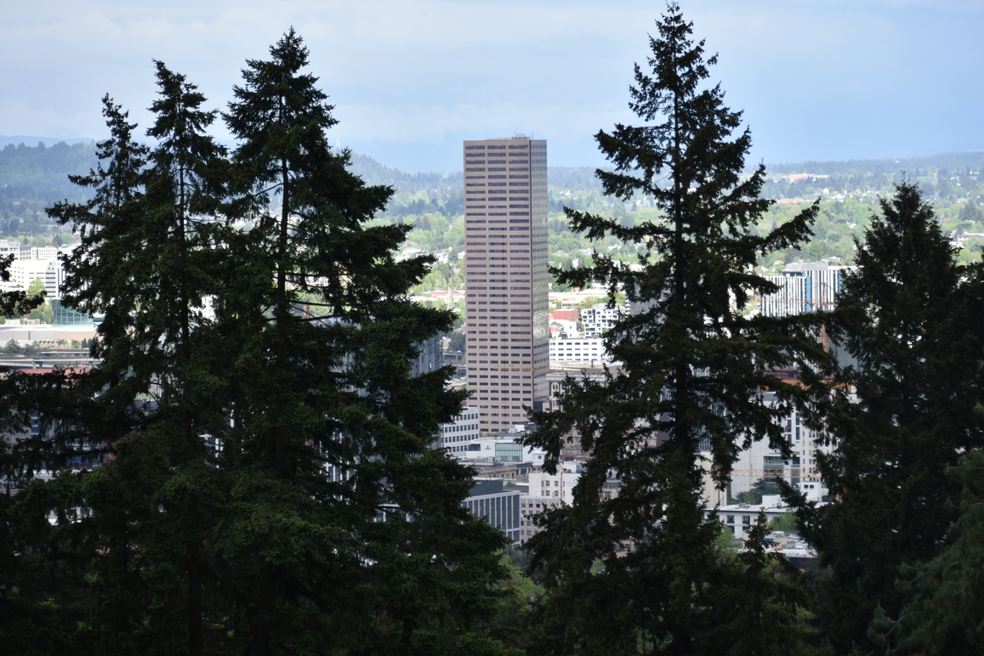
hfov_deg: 11.6
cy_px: 297
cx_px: 509
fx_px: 4839
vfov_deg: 7.8
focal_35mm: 177
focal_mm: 160
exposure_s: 1/320
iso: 125
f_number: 5.6
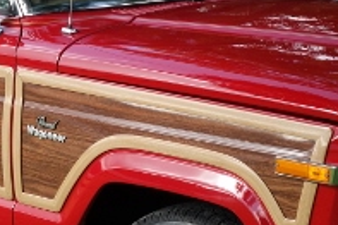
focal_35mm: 154
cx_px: 118
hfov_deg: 13.3
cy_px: 112
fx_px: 1445
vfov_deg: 8.9
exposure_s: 1/100
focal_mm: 15.28
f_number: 5.6
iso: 125
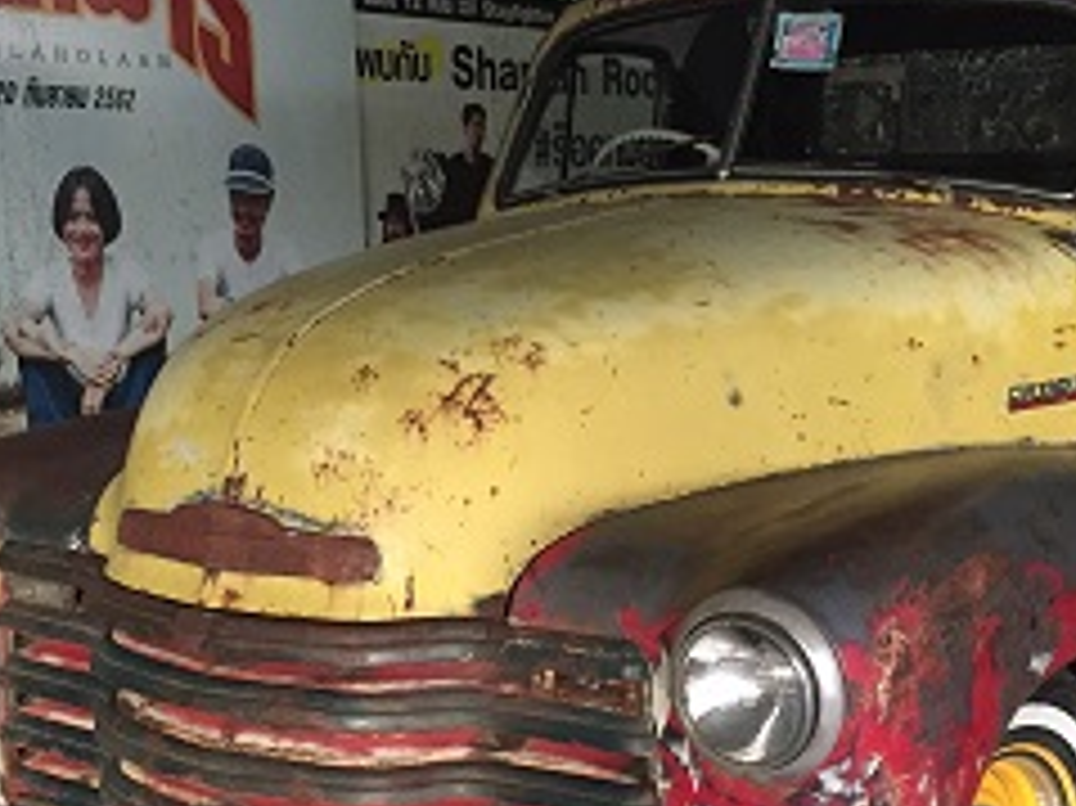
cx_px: 608
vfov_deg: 26.4
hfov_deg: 34.9
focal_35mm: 55
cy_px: 527
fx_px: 1709
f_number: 2.2
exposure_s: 1/17
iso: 320
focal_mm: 4.15
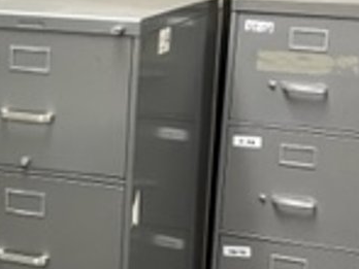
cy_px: 112
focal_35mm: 113
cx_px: -66
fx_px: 1172
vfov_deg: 13.1
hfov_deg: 16.7
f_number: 1.5
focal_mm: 5.7
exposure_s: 1/60
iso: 100
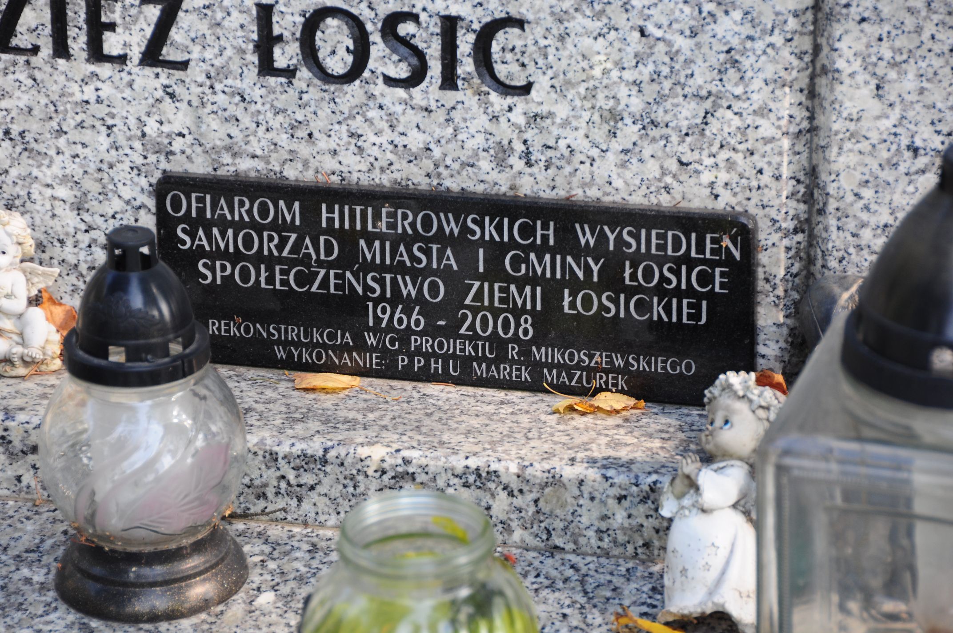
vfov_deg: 7.0
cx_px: 476
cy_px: 316
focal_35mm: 195
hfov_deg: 10.6
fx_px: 5156
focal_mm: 130
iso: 250
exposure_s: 1/125
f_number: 7.1
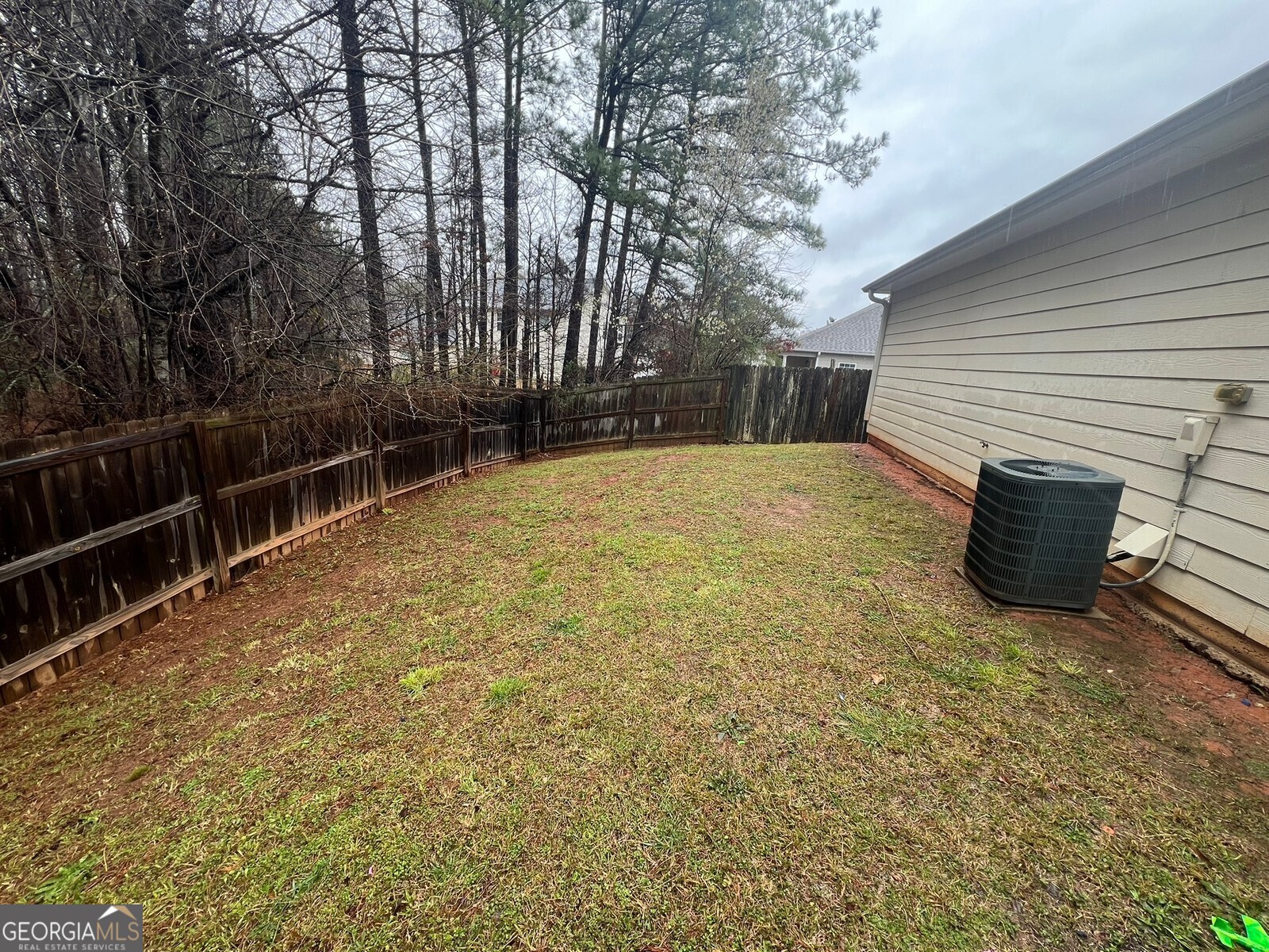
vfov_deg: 89.9
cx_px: 634
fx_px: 477
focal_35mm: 13
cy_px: 476
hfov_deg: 106.2
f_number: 1.8
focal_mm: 1.57
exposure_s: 1/114
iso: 32
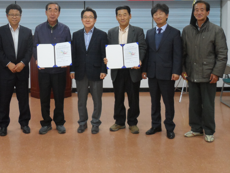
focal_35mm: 52
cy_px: 36
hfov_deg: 36.6
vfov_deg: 27.5
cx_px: 87
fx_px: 346
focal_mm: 5.3
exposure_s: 1/30
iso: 240
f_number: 3.4
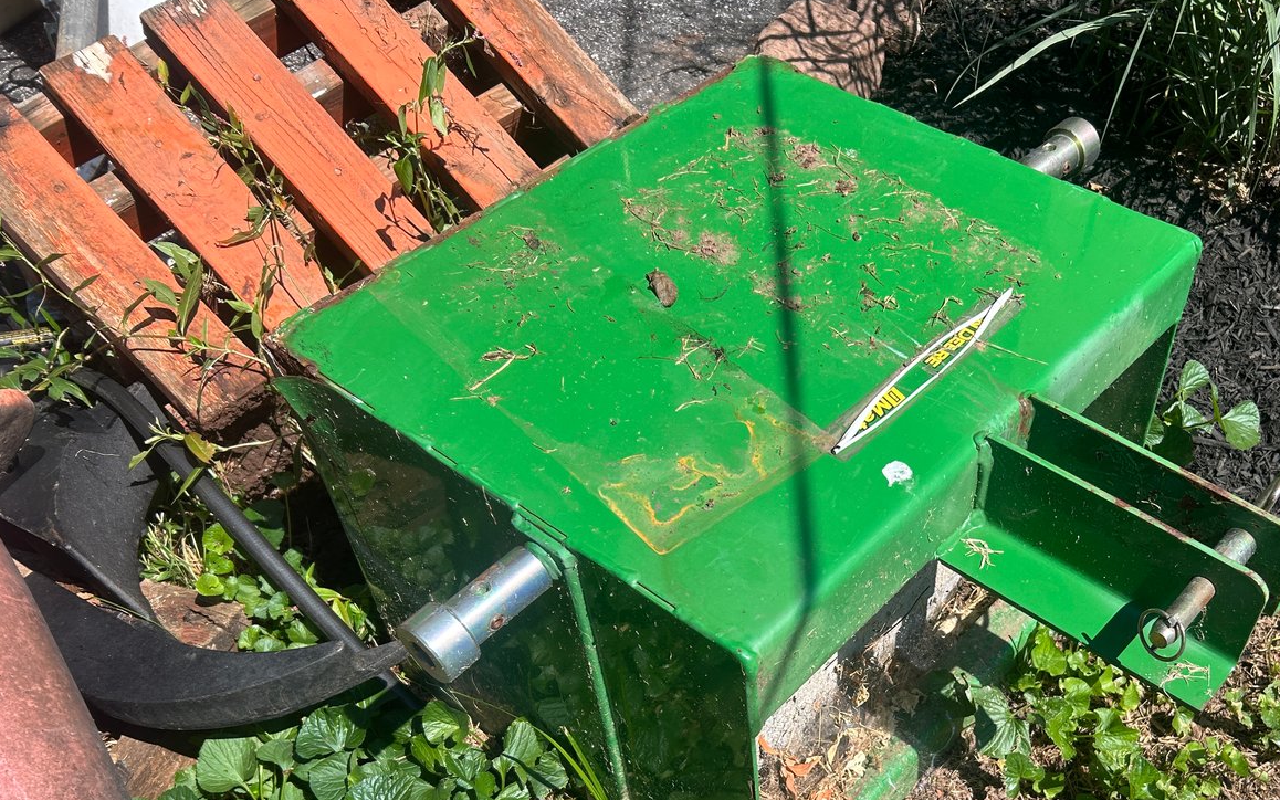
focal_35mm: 36
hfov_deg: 53.1
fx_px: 1256
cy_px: 622
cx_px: 834
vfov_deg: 34.4
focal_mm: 5.7
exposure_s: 1/2513
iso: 50
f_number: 1.5
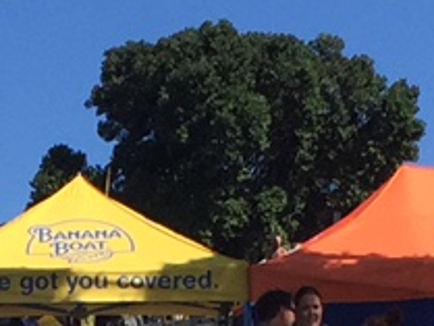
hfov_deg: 8.7
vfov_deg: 6.4
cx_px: -33
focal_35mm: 226
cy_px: 650
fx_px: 2835
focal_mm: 4.15
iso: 32
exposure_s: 1/2475
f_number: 2.2
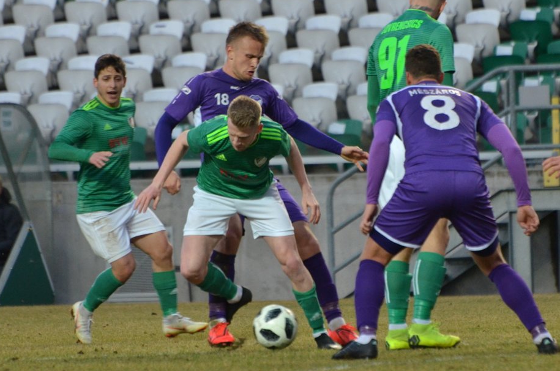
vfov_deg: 2.3
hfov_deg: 3.5
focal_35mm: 590
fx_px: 9159
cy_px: 199
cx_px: 303
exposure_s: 1/500
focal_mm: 300
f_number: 5.6
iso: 1250
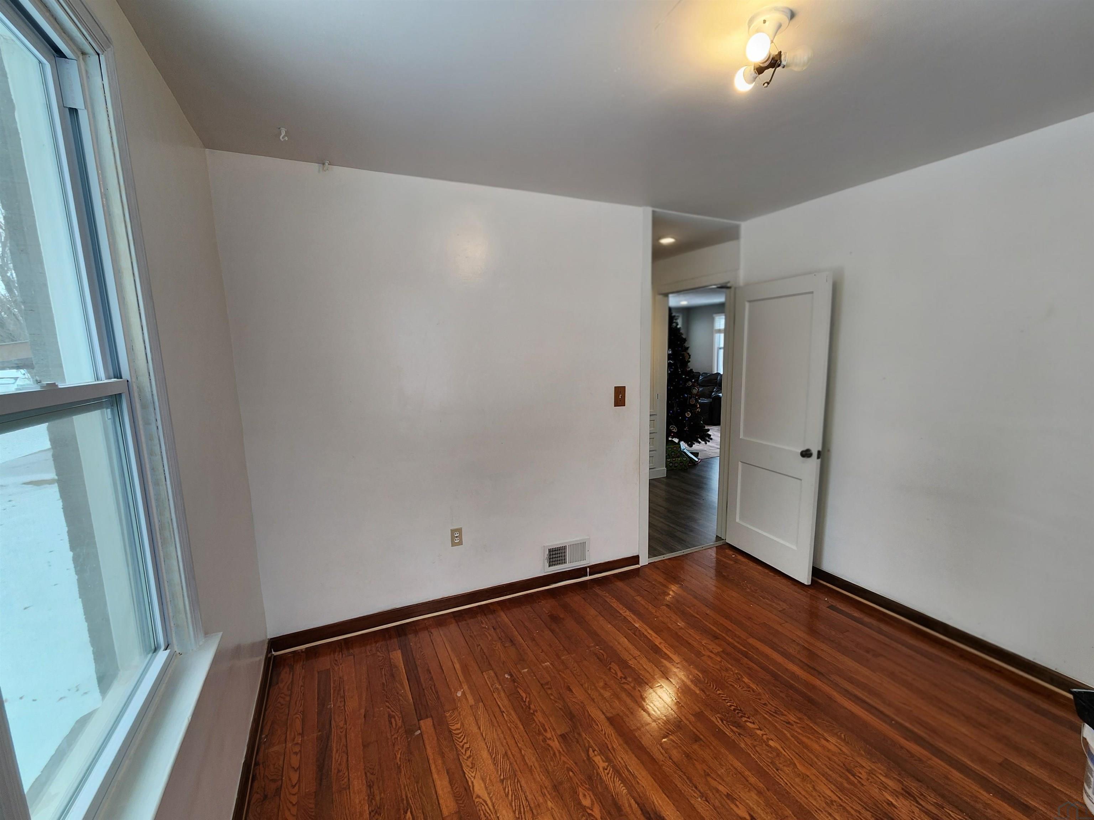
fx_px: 411
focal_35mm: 13
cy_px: 410
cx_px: 547
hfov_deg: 106.2
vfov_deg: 89.9
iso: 50
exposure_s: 1/60.2
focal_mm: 2.2
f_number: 2.2
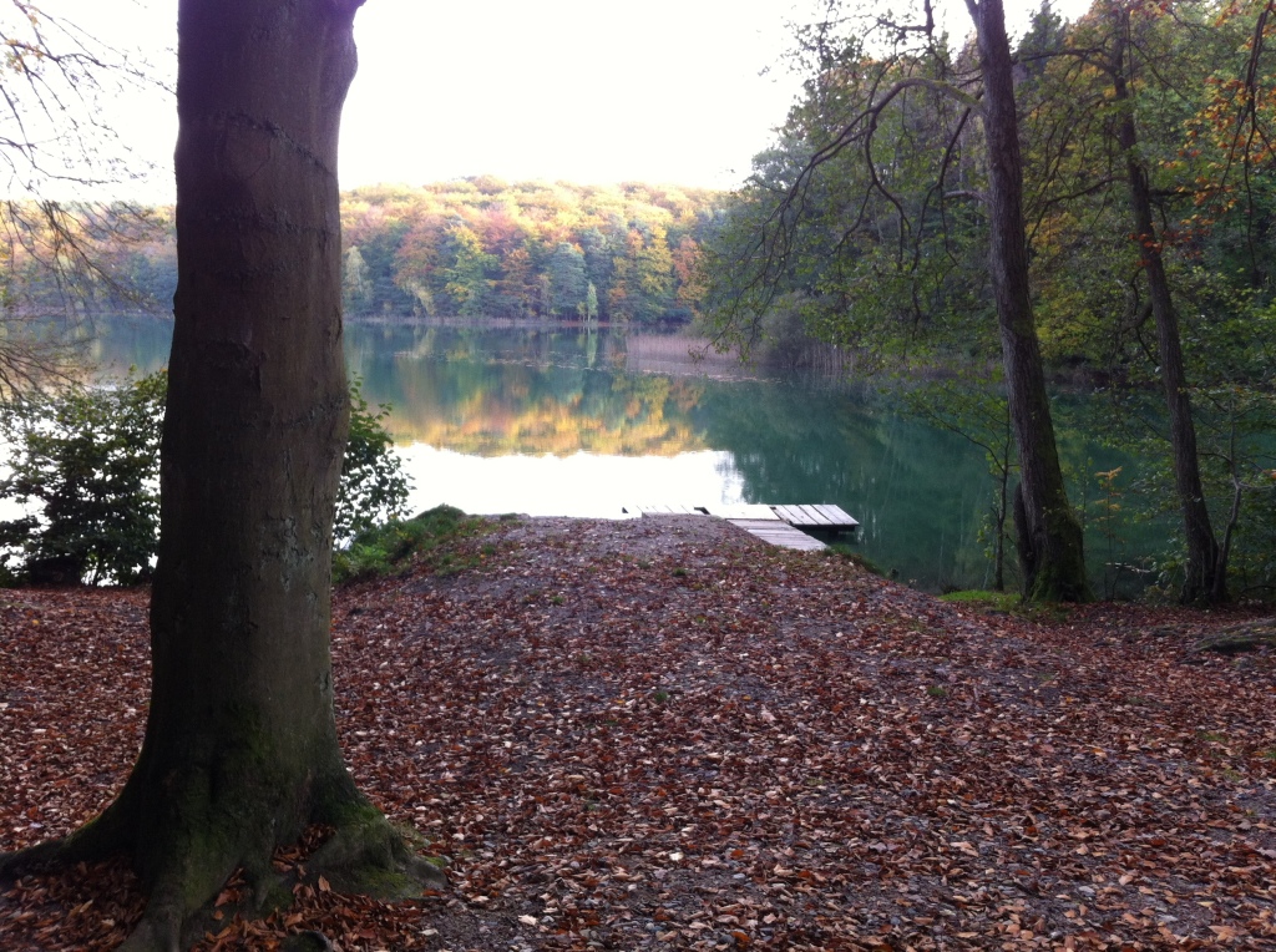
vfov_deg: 40.6
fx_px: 1288
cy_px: 476
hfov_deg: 52.7
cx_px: 638
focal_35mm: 35
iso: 100
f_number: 2.8
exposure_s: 1/60
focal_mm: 3.85
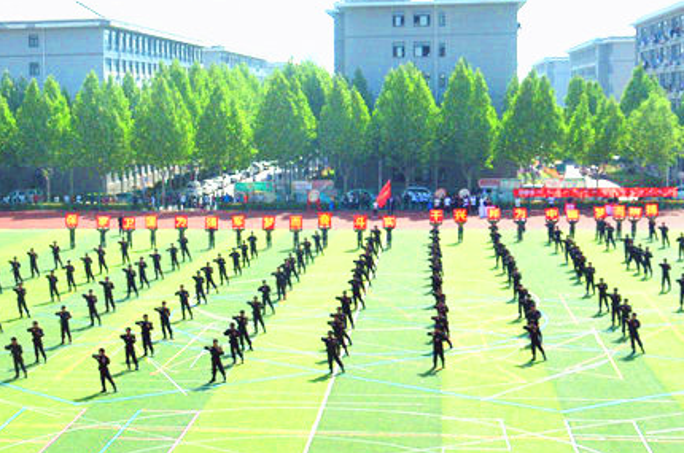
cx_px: 226
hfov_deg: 29.9
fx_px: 1271
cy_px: 207
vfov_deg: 20.2
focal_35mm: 67
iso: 640
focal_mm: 24
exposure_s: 1/1600
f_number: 9
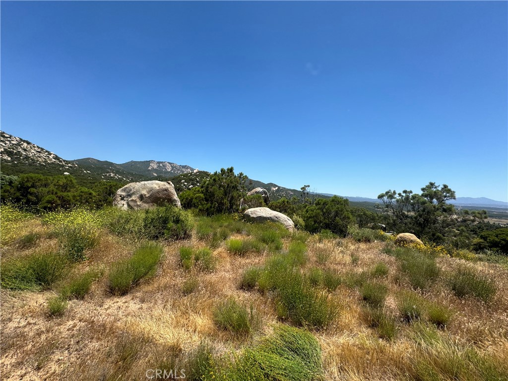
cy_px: 190
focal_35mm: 14
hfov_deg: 102.1
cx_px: 254
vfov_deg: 85.7
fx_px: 205
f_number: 2.2
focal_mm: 2.22
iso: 50
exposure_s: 1/1789
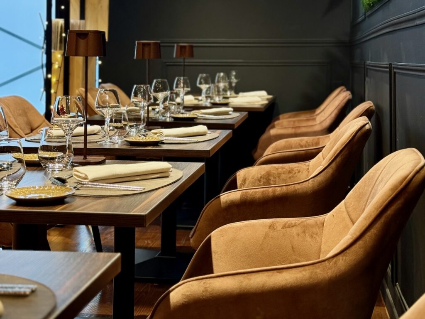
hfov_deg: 39.7
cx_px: 212
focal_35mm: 48
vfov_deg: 30.3
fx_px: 589
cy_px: 160
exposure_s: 1/33
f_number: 1.78
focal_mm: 6.76
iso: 250
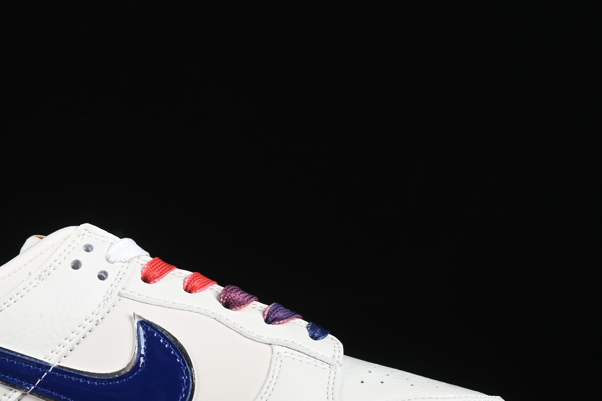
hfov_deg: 14.9
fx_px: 2291
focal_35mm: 137
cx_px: 139
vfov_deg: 10.0
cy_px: 272
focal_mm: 50
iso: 200
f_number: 7.1
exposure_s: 1/200
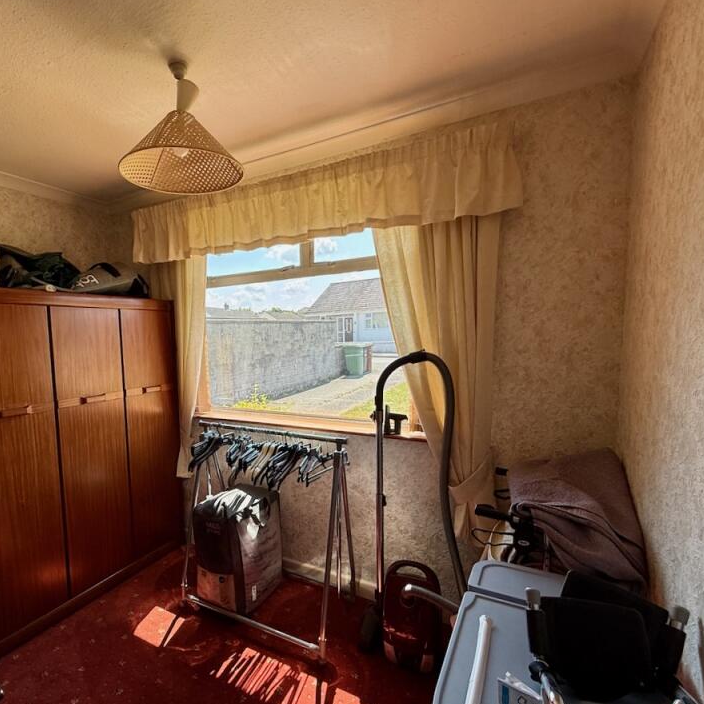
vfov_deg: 80.6
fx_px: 414
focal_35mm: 18
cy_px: 375
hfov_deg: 79.3
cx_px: 267
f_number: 2.2
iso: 50
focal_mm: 2.22
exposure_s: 1/279
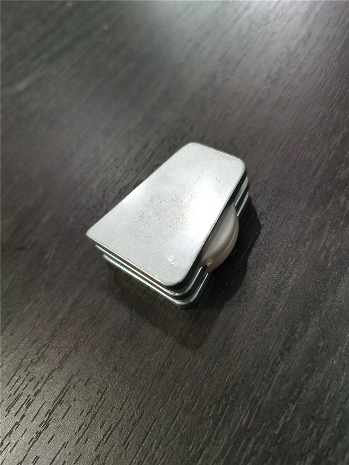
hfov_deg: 51.4
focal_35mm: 27
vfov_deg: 65.3
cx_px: 174
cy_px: 232
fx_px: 363
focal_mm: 5.56
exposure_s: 1/50
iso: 125
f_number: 1.6
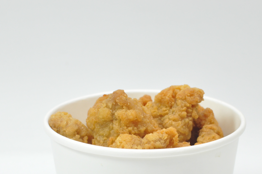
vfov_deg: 14.2
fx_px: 690
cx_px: 146
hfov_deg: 21.5
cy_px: 156
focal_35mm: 95
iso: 800
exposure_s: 1/80
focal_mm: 35
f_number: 6.3
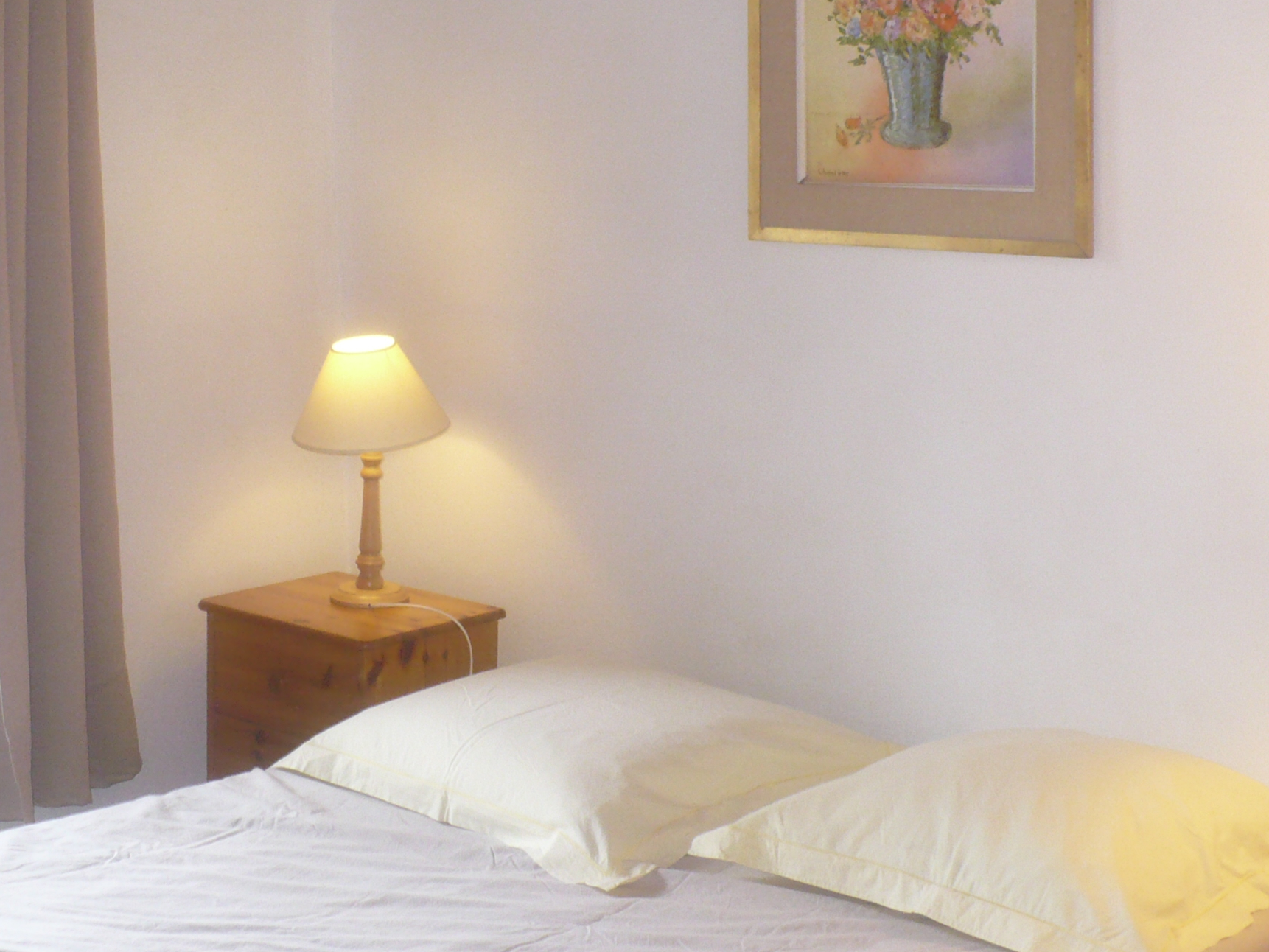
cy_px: 263
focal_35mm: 66
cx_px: 598
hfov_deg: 29.4
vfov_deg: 22.1
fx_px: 2420
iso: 200
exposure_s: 1/30
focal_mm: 6.1
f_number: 2.8
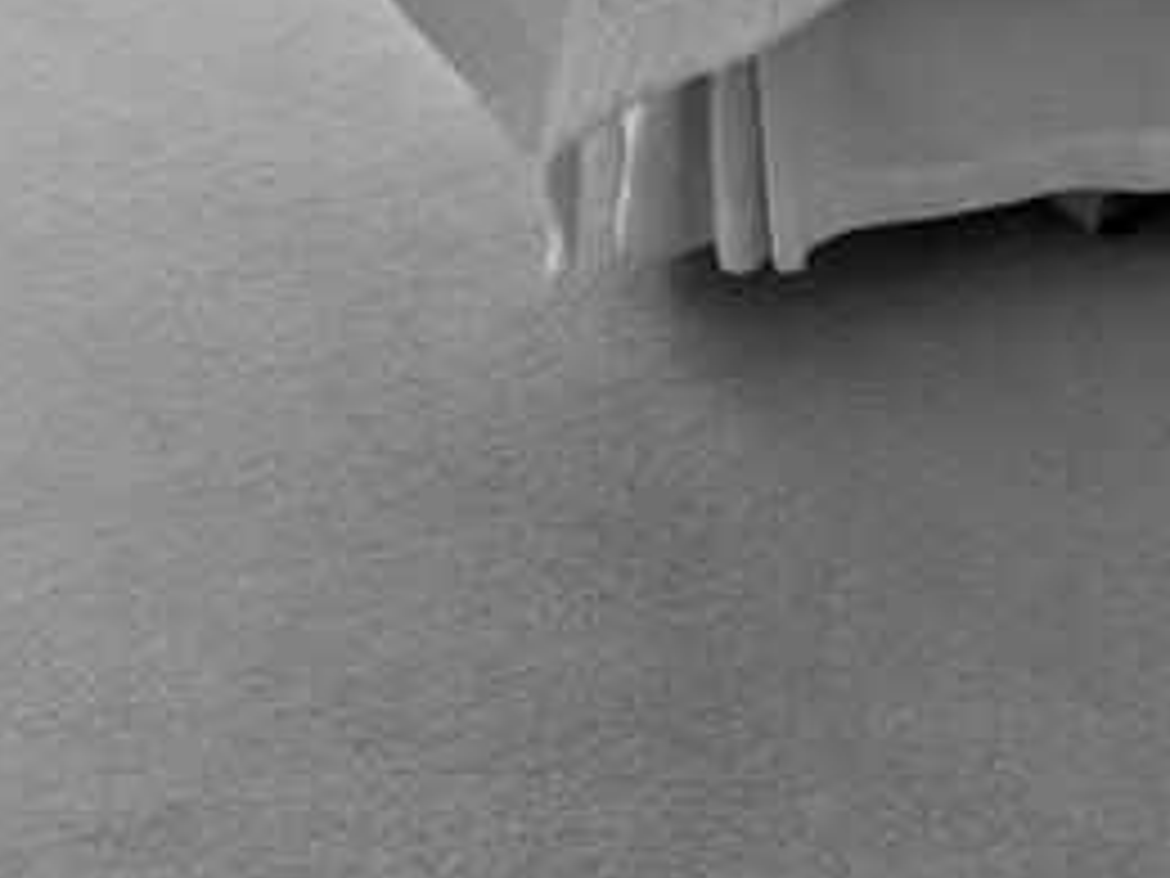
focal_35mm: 86
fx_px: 2907
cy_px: -1603
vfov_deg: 11.6
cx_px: 810
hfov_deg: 22.6
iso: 320
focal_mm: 7
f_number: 11
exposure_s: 1/40
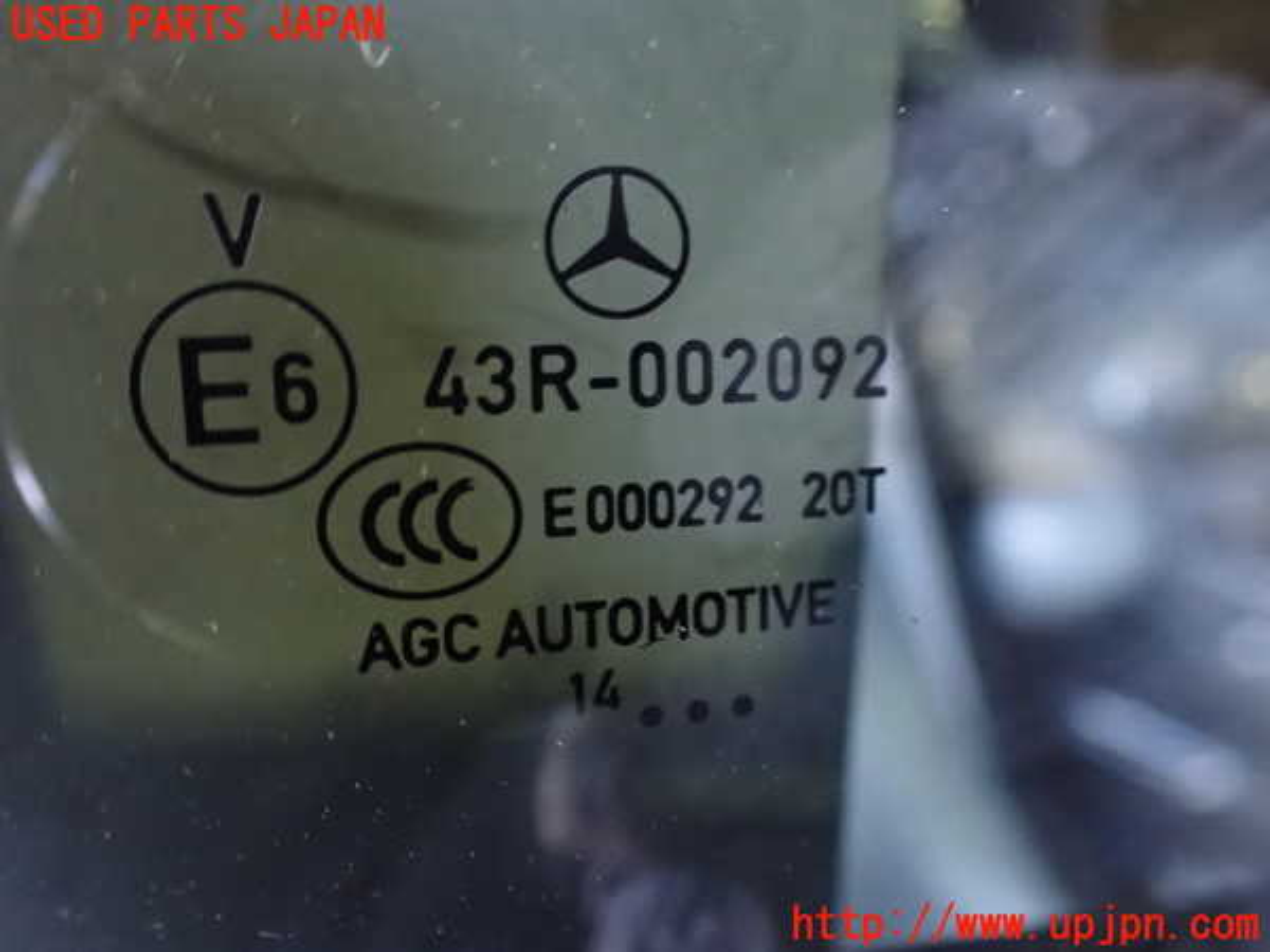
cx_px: 635
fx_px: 1101
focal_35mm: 30
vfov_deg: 46.8
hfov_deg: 60.0
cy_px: 476
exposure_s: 1/30
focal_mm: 5.4
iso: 1250
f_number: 2.3
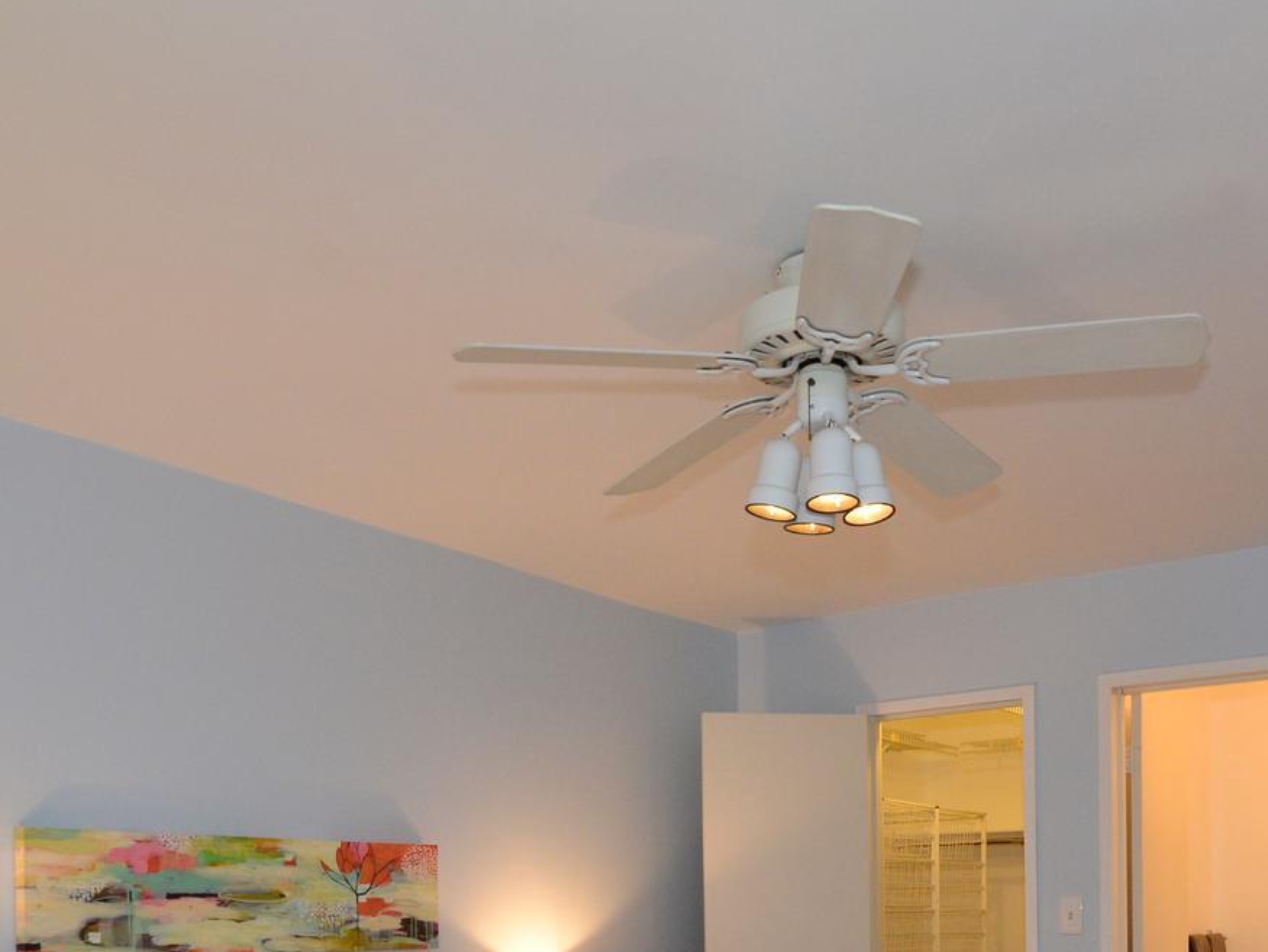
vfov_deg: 36.1
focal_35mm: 36
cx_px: 742
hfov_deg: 51.1
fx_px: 1319
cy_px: 934
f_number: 5.6
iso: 1600
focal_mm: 16
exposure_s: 1/160
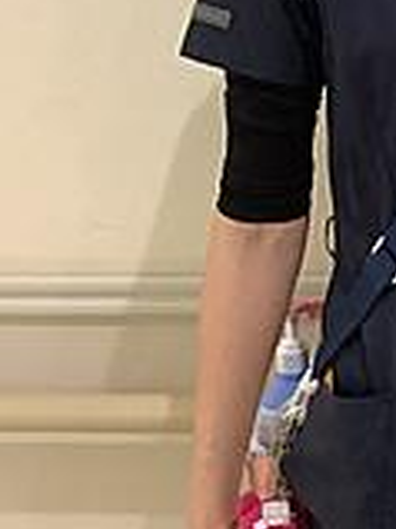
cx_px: 489
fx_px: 1314
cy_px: -37
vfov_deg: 21.7
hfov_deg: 16.4
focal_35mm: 86
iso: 320
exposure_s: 1/50
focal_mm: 3.3
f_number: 2.4
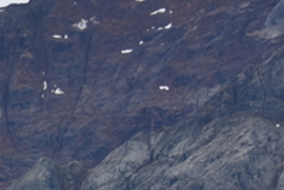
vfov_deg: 2.9
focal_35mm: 463
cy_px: 561
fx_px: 3655
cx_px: -624
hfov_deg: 4.3
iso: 100
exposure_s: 1/200
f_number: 7.1
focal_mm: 72
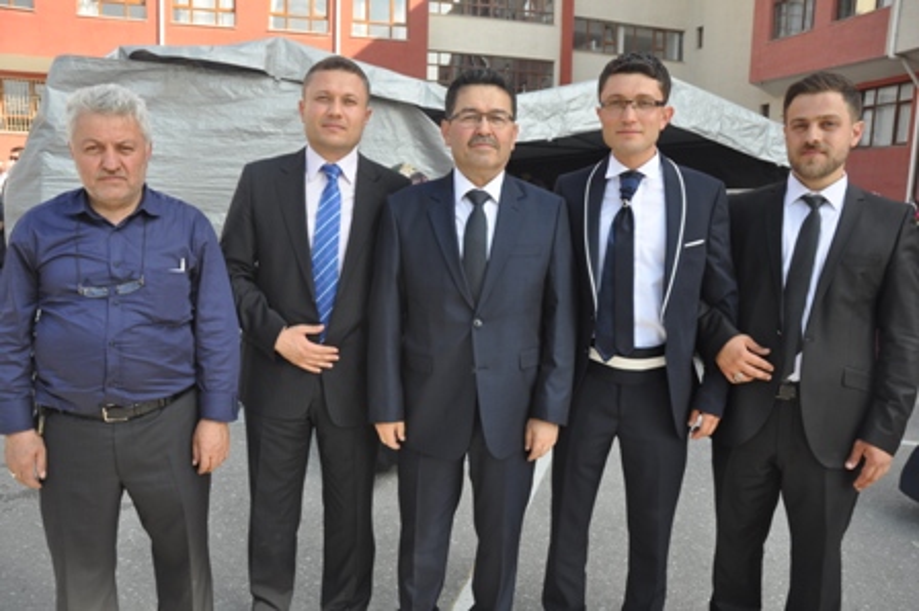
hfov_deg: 67.4
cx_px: 460
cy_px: 306
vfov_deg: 47.9
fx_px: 689
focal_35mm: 27
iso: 200
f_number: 6.3
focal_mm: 18
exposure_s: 1/160
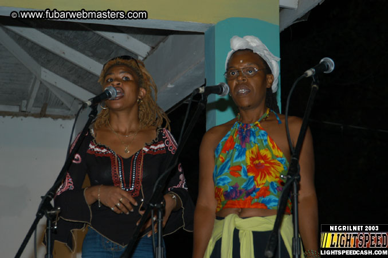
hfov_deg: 17.1
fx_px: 1292
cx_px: 194
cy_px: 129
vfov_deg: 11.4
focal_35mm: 120
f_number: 5
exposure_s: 1/60
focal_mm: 80
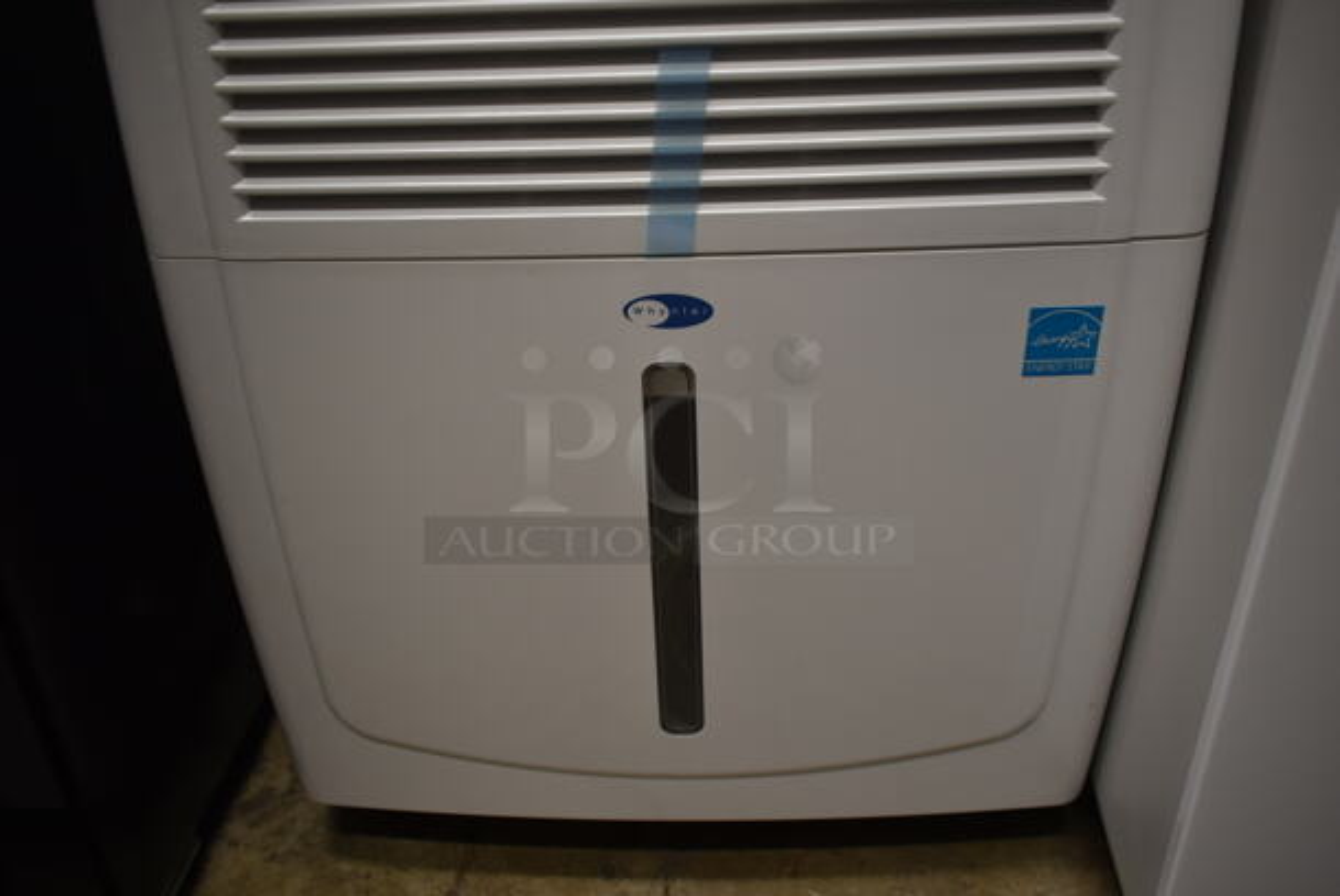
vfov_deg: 43.7
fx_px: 1118
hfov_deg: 61.9
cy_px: 448
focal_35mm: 30
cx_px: 670
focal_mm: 20
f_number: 3.8
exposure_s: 1/30
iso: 250
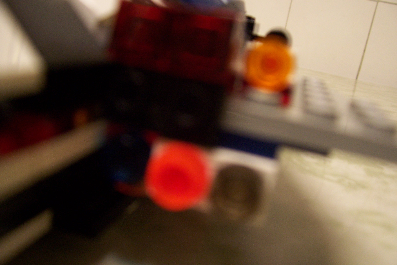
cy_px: 132
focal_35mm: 34
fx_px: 375
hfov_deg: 55.8
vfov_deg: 38.9
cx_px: 198
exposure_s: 1/8
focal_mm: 5.6
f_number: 2.7
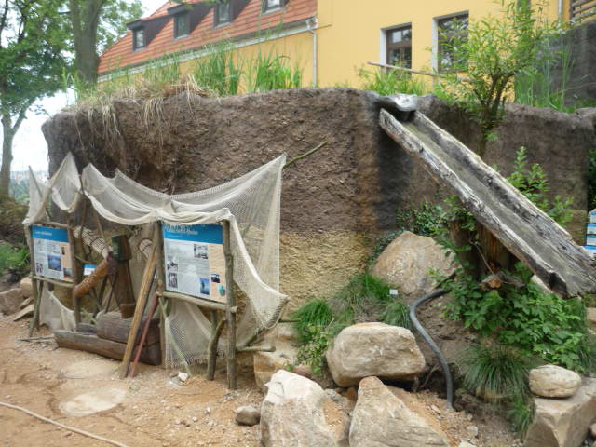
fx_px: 568
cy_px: 224
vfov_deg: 42.9
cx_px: 298
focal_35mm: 33
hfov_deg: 55.4
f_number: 2.8
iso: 100
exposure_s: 1/160
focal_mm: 5.5
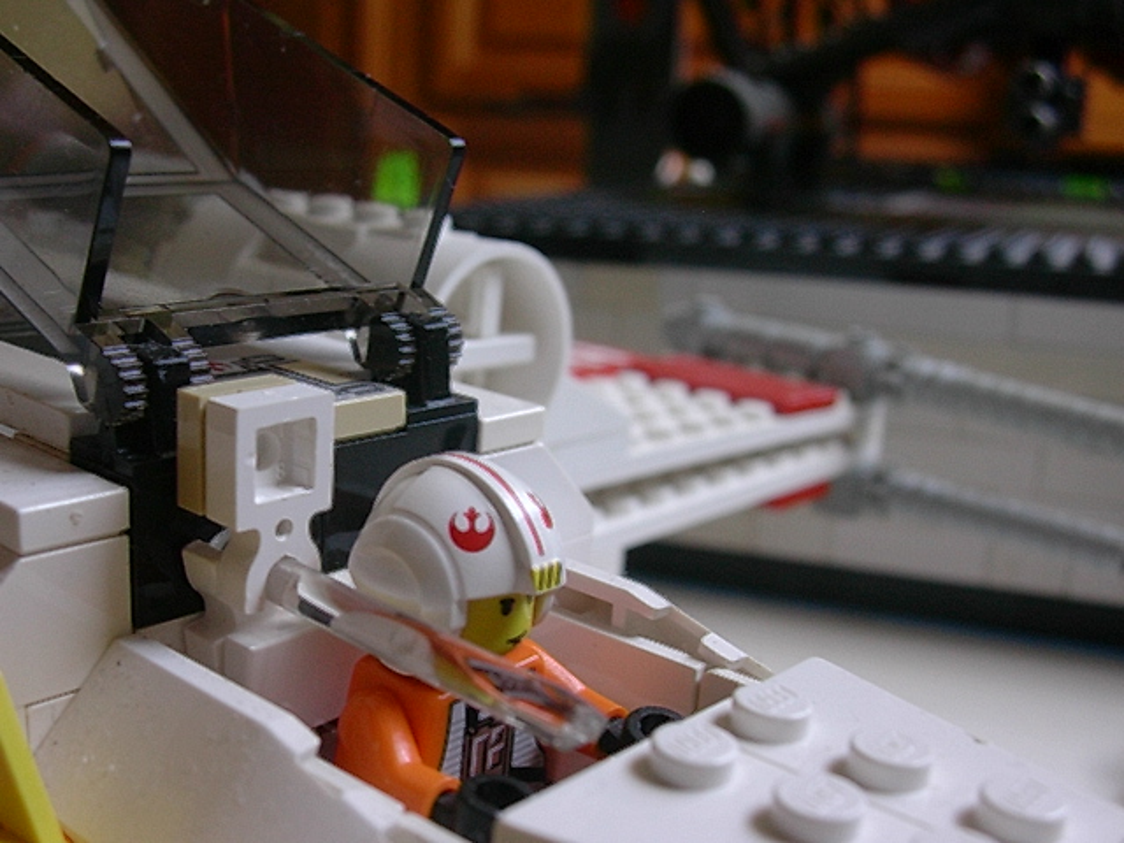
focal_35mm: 45
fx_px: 1461
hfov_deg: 42.1
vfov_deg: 32.2
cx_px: 562
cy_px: 422
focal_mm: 6.7
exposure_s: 1/41.4
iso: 70
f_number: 2.9
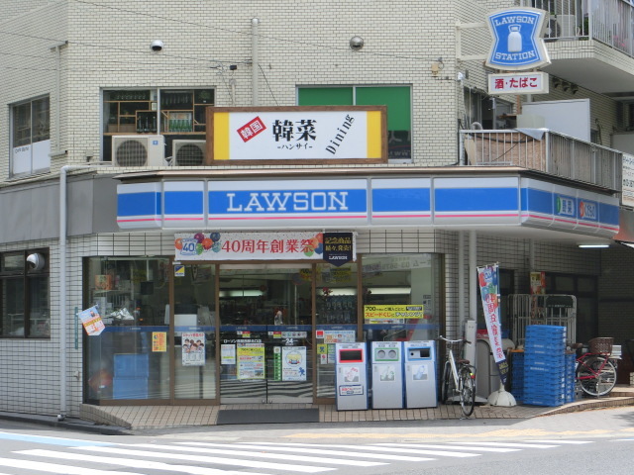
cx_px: 317
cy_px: 238
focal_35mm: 107
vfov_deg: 13.8
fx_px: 1960
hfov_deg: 18.4
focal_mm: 19.1
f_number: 5.7
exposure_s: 1/200
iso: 80
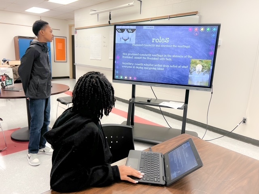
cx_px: 130
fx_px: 195
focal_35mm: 26
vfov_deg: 53.1
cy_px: 97
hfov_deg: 67.3
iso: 125
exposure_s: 1/120
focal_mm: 5.7
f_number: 1.5
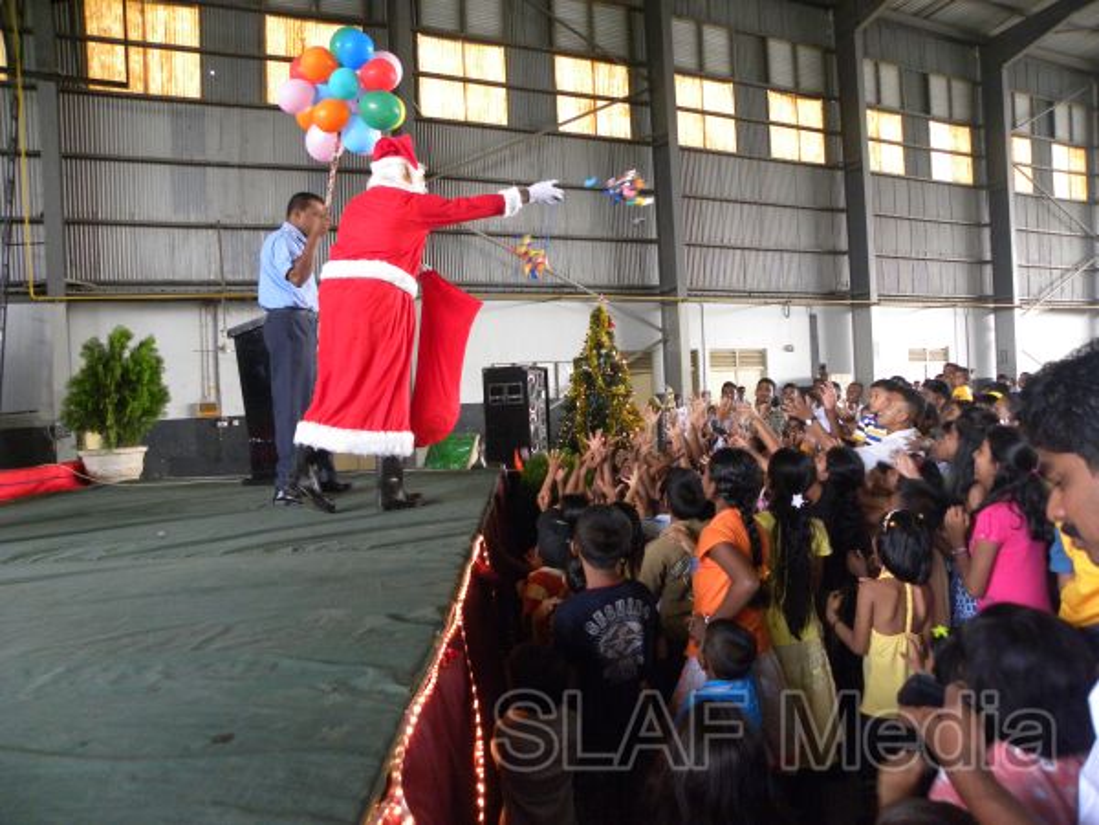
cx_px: 550
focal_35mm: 26
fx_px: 825
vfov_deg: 53.1
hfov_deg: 67.3
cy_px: 412
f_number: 2.8
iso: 357
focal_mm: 4.6
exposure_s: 1/71.8
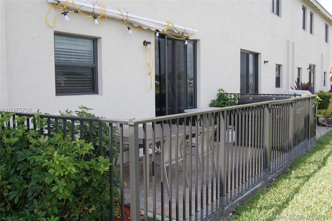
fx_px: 332
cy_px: 110
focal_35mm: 36
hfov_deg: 53.2
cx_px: 166
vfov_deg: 36.8
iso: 200
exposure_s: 1/200
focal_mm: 24
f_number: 7.1
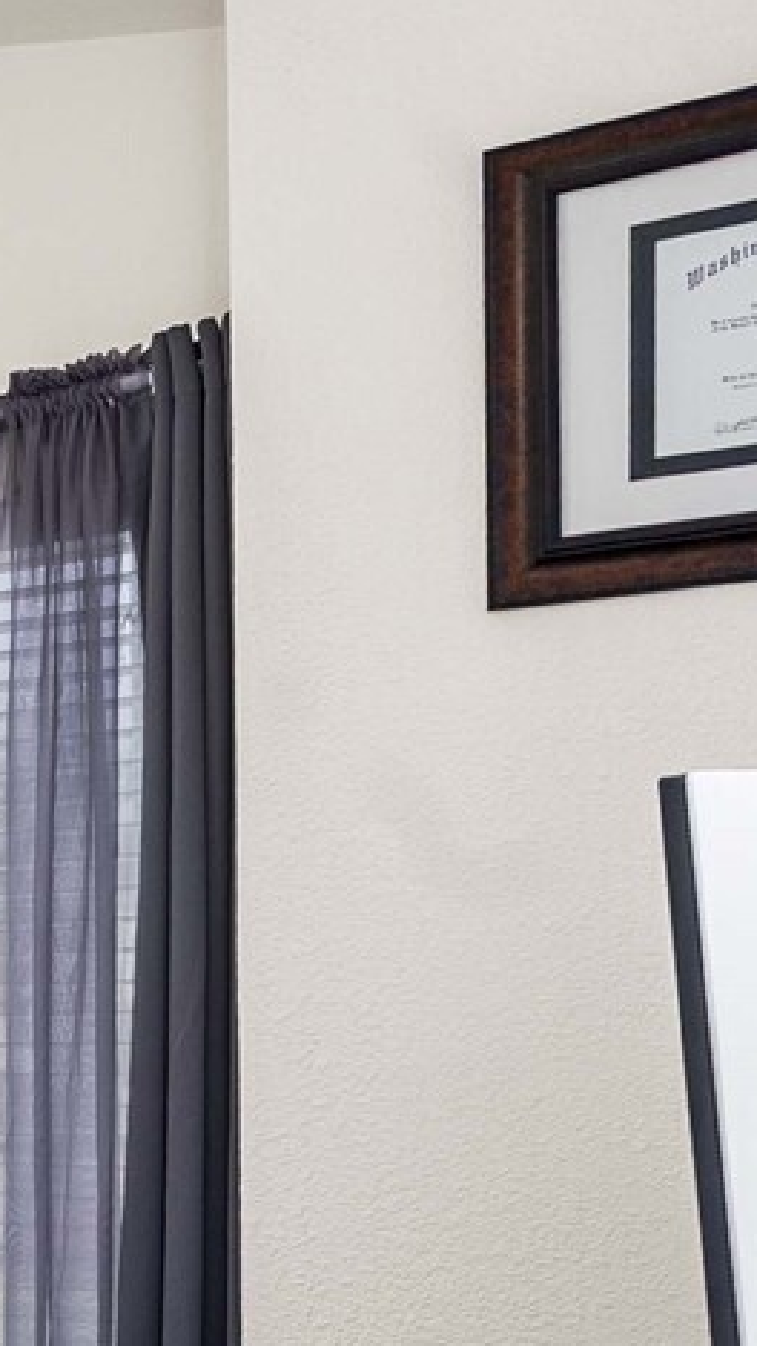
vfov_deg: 36.9
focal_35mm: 53
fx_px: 1890
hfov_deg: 15.8
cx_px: -893
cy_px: 1182
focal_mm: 14
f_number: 7.1
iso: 80
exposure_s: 1/80
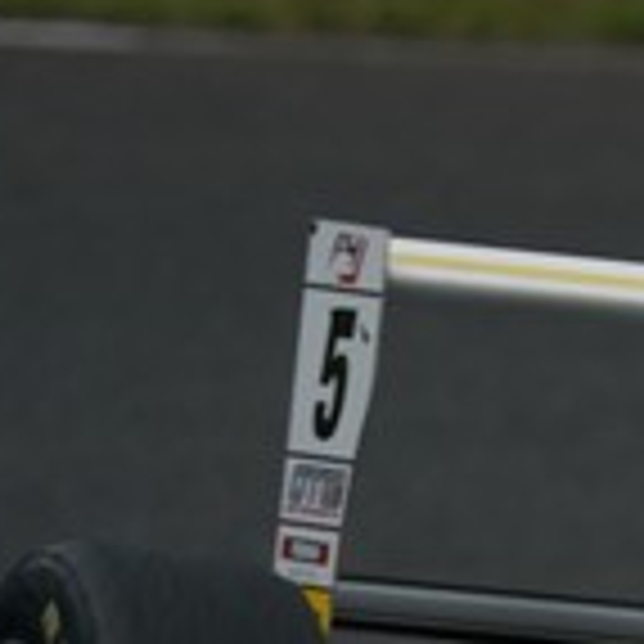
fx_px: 54031
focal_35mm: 2567
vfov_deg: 0.7
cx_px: 1338
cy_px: 761
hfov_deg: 0.7
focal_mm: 600
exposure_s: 1/1000
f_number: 6.3
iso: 400
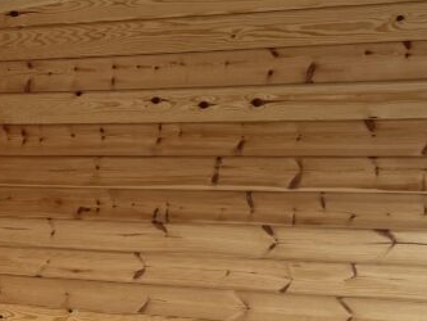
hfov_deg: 23.5
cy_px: 444
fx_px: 987
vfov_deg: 17.1
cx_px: 8
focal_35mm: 80
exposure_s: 1/121
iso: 50
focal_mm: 4.2
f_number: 1.6
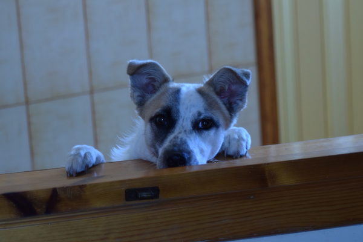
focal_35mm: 128
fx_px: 1286
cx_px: 182
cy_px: 121
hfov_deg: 16.1
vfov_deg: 10.8
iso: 800
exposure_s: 1/80
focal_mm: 85
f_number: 5.6
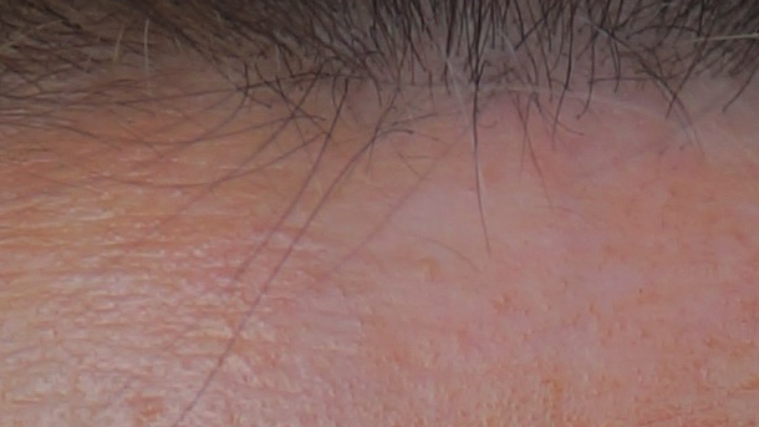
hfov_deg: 3.0
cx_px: 336
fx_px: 14509
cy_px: 2323
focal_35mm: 721
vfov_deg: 1.7
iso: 100
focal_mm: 70
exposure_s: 1/800
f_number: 2.8
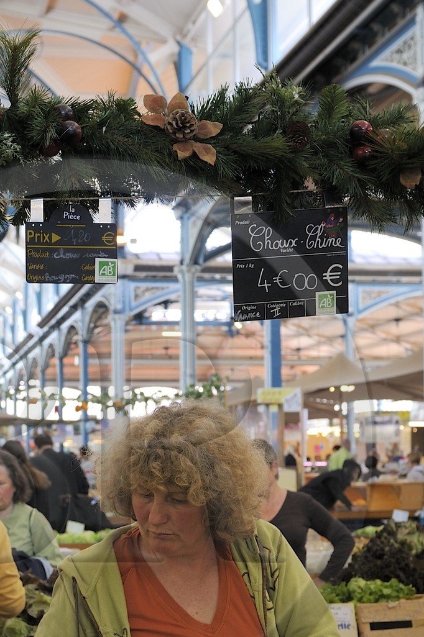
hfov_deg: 19.8
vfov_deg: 29.4
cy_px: 449
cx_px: 83
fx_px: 1204
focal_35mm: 68
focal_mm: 29
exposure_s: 1/60
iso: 200
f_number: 4
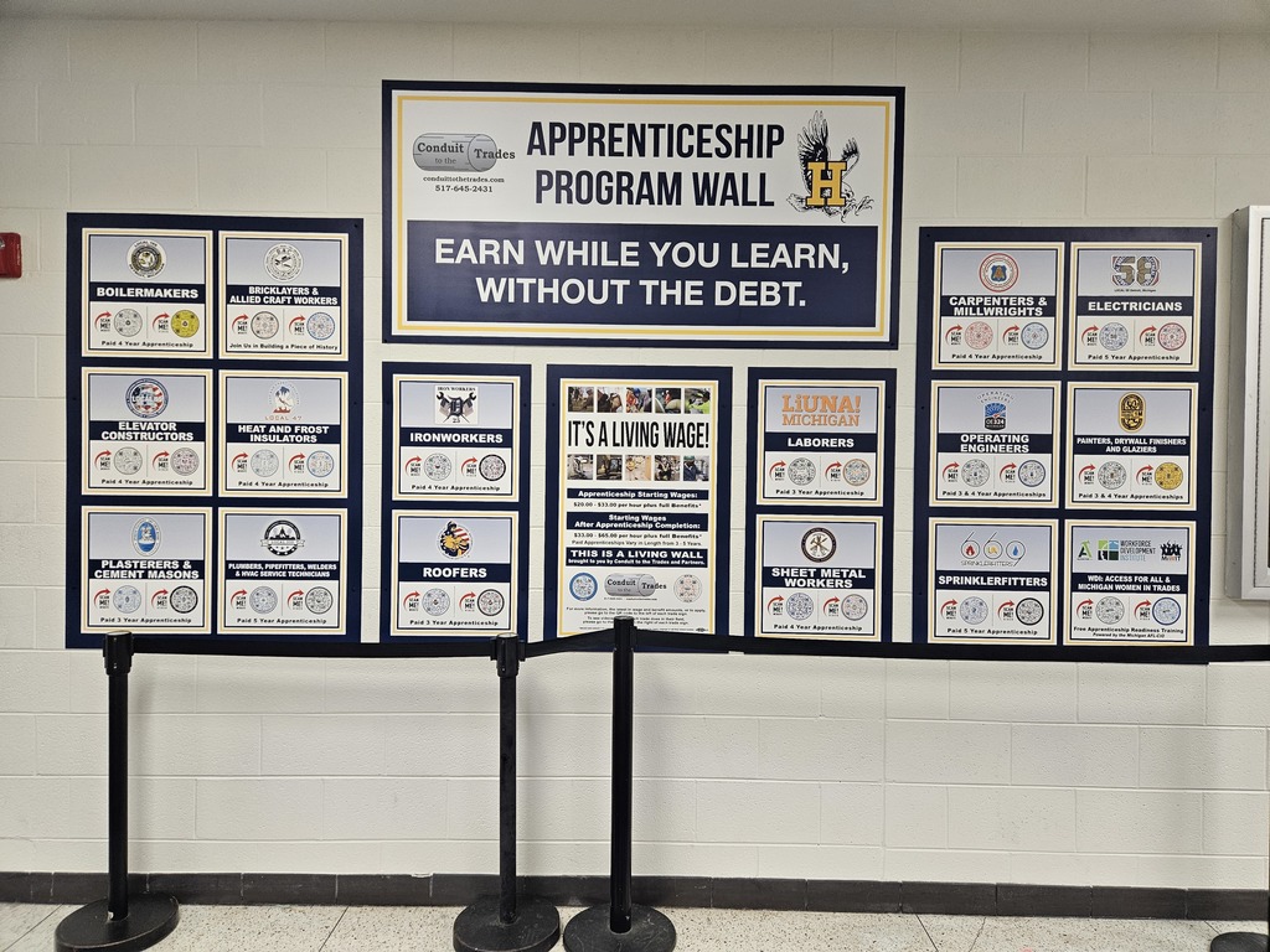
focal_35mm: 23
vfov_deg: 58.9
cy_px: 476
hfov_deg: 73.9
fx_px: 844
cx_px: 635
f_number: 1.8
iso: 320
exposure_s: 1/120
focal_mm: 5.4
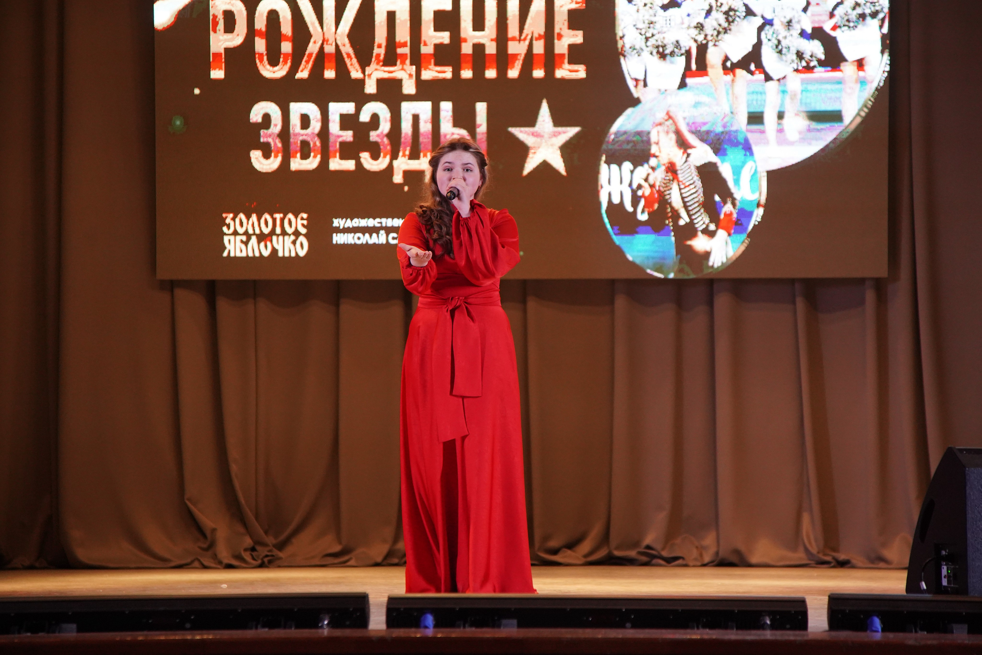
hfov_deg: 19.5
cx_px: 491
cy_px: 328
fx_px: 2864
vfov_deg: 13.0
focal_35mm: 105
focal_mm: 105
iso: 3200
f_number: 4
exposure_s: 1/400
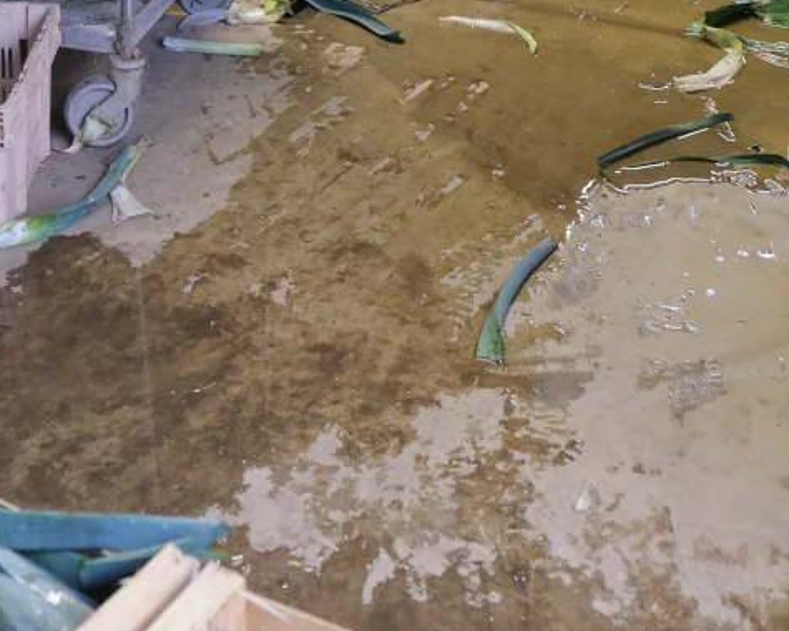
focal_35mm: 80
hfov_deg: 23.4
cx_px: 130
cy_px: -294
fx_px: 1868
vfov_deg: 17.4
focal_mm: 18
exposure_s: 1/30
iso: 640
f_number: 2.8
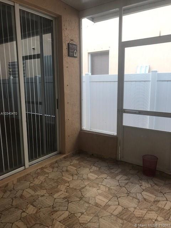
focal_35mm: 28
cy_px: 114
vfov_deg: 63.4
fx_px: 184
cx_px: 86
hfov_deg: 49.7
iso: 20
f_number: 1.8
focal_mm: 3.99
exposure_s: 1/124
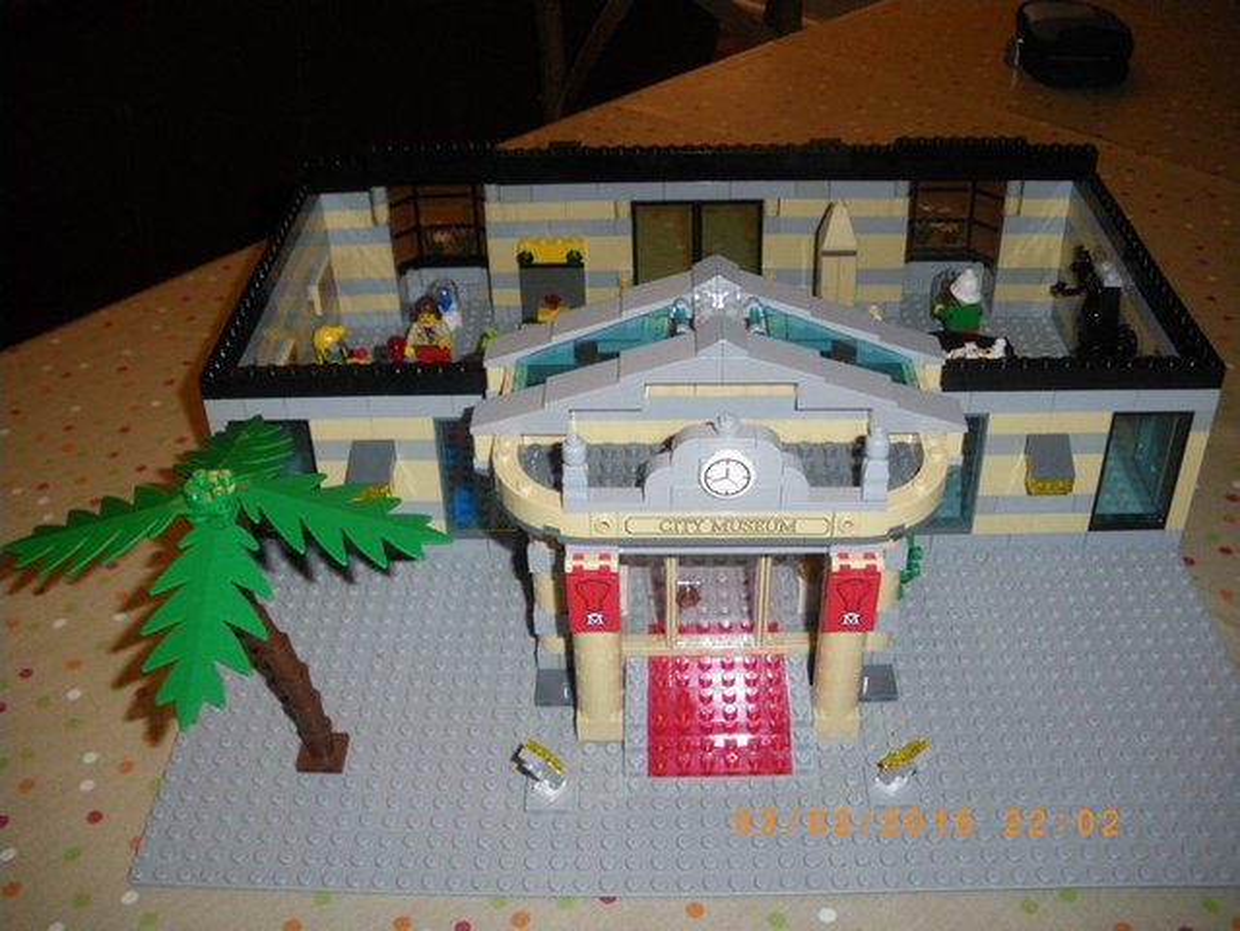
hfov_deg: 51.3
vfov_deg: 39.7
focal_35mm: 36
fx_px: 1290
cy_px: 466
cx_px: 620
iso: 400
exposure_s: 1/50
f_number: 3.5
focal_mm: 6.3
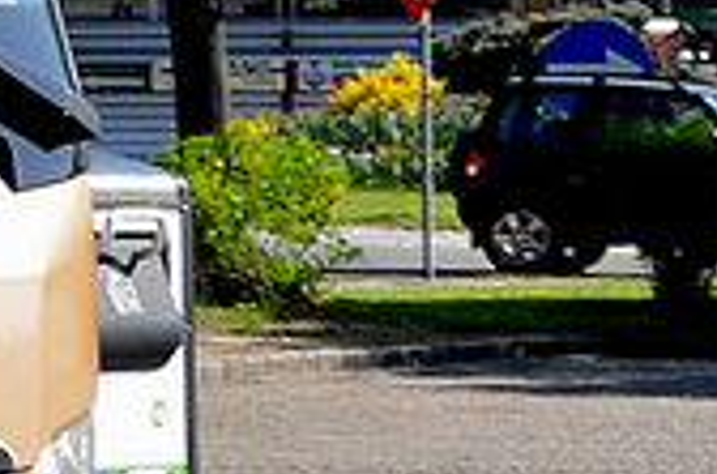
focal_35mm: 269
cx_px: -1686
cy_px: -126
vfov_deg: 5.1
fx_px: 5334
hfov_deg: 6.7
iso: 200
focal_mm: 25
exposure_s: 1/800
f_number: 4
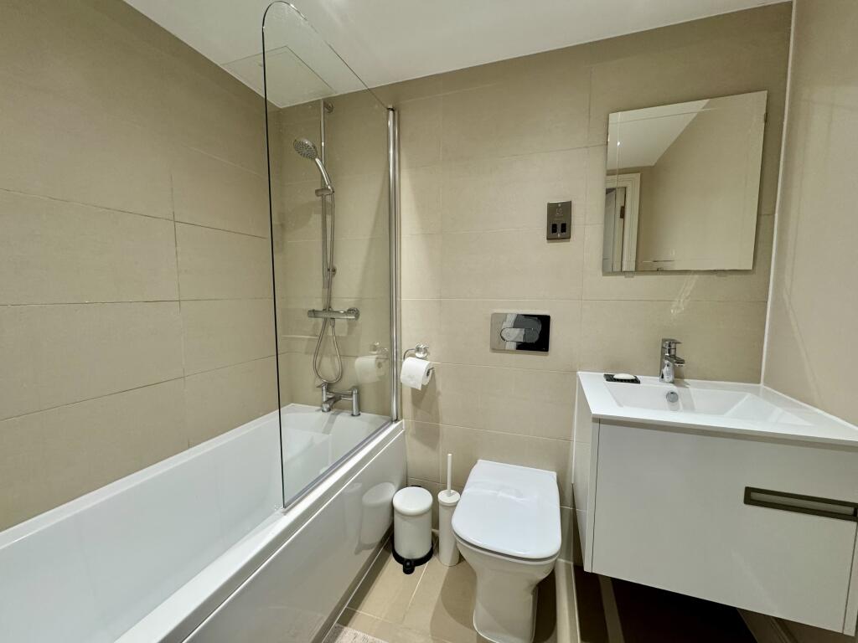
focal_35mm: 14
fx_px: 347
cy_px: 322
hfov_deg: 102.1
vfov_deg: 85.7
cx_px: 429
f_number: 2.2
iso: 200
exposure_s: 1/100
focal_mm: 2.22
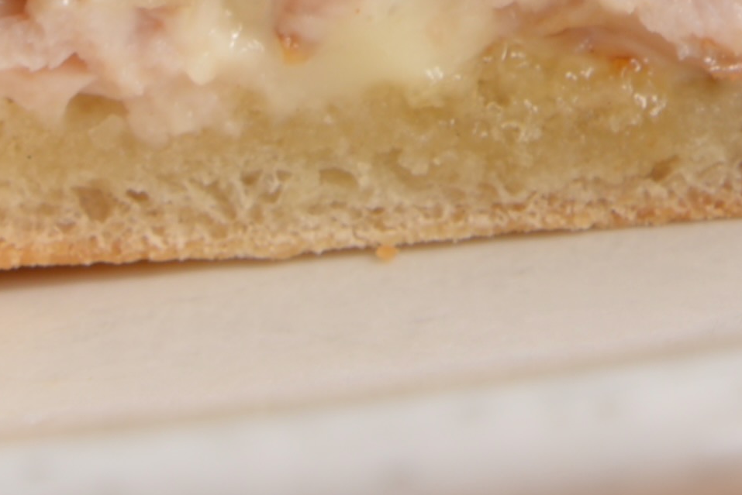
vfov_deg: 3.1
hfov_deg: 4.7
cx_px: 947
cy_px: -781
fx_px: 9073
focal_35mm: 440
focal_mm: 70
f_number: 9
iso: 125
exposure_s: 1/20
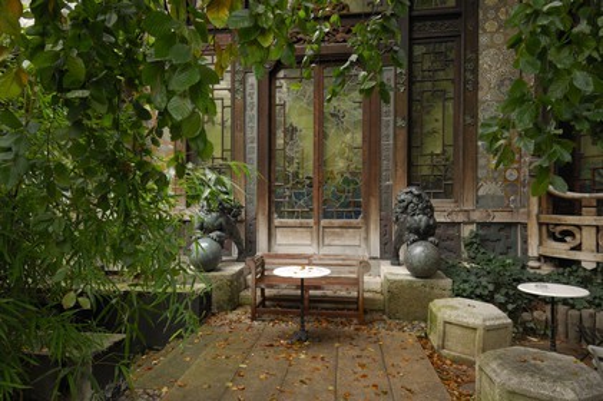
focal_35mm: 22
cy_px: 200
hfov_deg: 77.4
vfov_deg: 56.1
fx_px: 377
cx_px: 302
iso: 100
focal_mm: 15
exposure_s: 1/2.5
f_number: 11
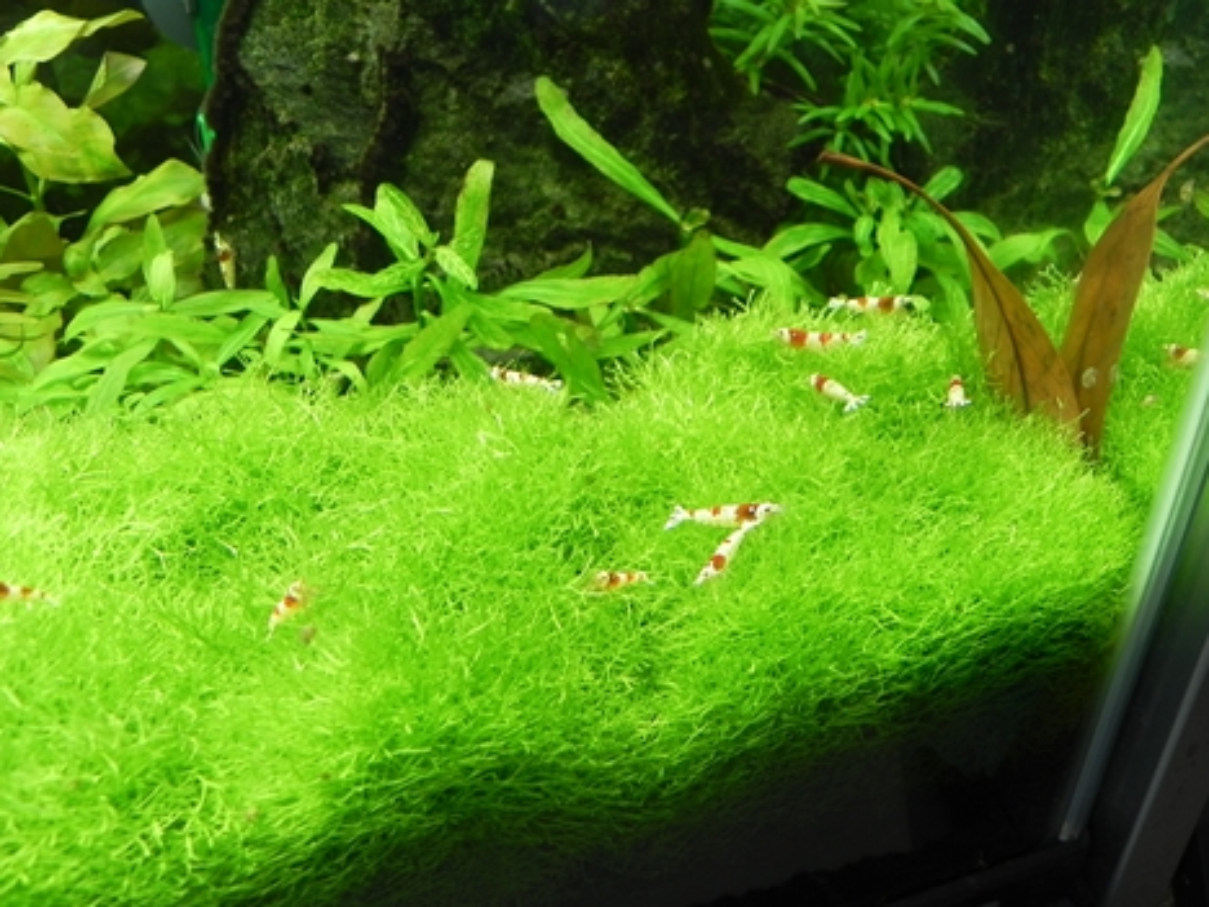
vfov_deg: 45.4
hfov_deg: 58.3
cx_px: 630
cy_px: 425
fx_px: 1083
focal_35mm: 31
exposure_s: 1/46.8
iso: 160
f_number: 2.8
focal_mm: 5.2
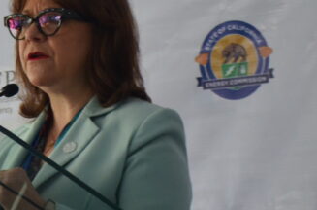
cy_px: 166
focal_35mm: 259
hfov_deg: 7.8
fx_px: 2270
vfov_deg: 5.3
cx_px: -163
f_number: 5.6
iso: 400
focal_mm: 55
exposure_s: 1/60
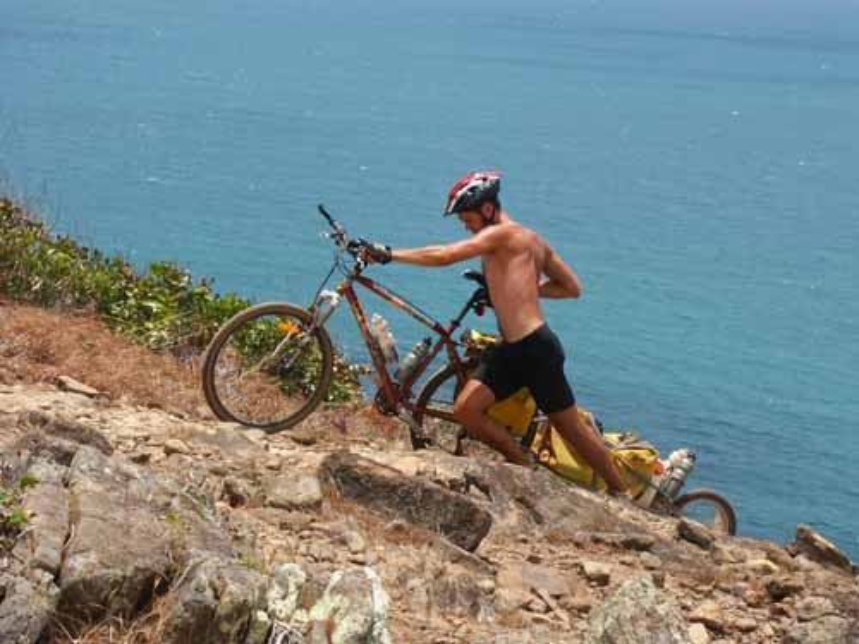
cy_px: 322
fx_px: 2680
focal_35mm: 108
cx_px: 430
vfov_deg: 13.7
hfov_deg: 18.2
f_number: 6.7
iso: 100
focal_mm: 26.71
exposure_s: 1/500
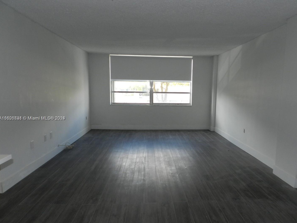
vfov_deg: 53.0
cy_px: 119
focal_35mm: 26
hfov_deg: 67.1
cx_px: 166
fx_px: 223
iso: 160
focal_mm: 4
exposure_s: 1/100
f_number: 3.4
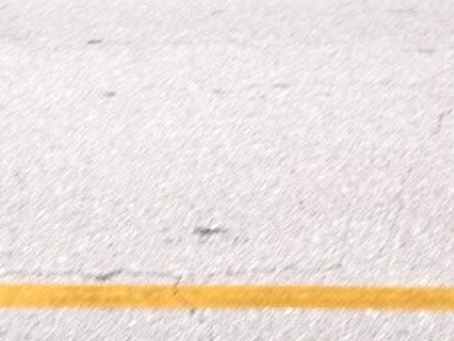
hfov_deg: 17.5
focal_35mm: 112
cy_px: -337
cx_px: 316
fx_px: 1469
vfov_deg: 11.8
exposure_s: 1/425
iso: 25
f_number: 2
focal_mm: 5.9
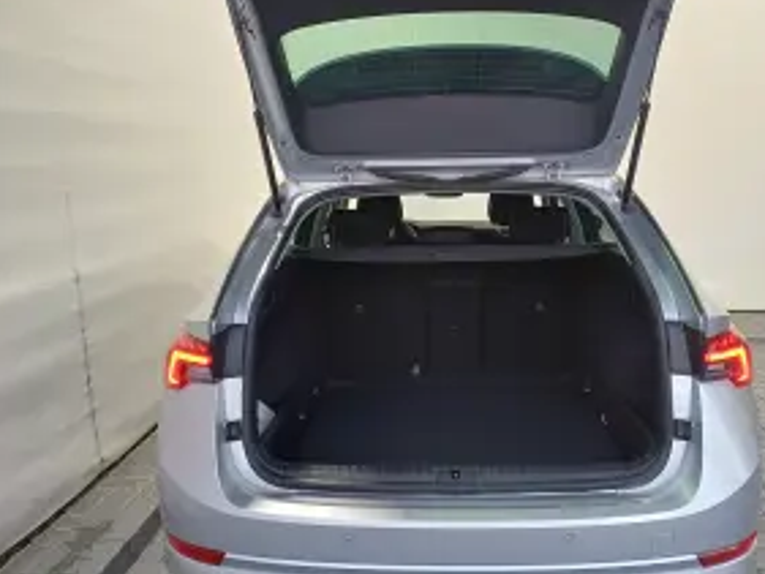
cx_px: 419
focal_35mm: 32
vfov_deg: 44.1
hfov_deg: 56.7
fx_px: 707
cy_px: 256
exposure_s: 1/60
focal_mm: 4.65
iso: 160
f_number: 1.8
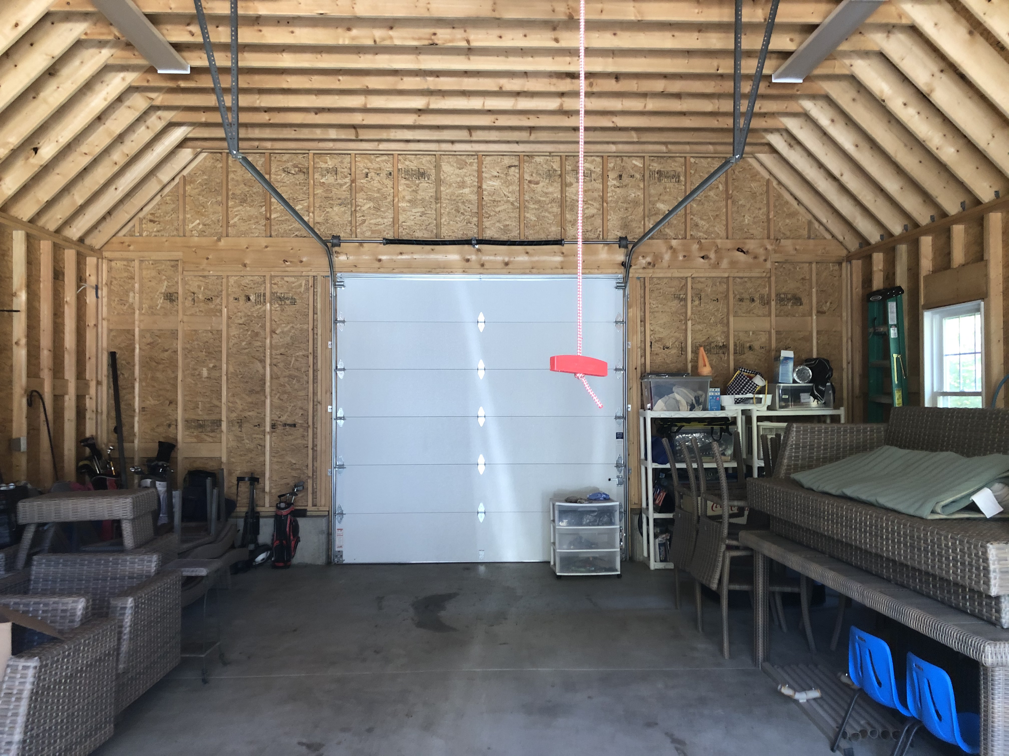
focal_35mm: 28
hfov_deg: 63.4
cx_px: 504
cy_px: 378
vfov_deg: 49.7
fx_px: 816
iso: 40
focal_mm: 3.99
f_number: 1.8
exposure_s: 1/15
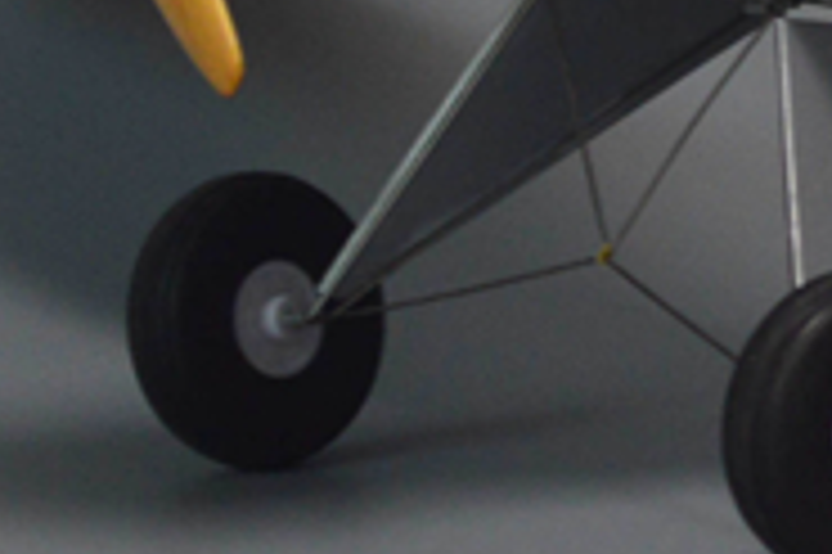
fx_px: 7874
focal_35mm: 341
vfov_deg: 4.0
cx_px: 1183
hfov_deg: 6.0
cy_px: -405
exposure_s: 1/30
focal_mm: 42
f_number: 7.1
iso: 400
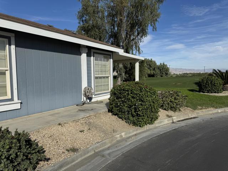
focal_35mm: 24
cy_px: 86
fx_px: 158
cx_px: 114
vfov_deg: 56.8
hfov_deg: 71.6
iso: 80
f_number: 1.78
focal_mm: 6.76
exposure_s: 1/7937
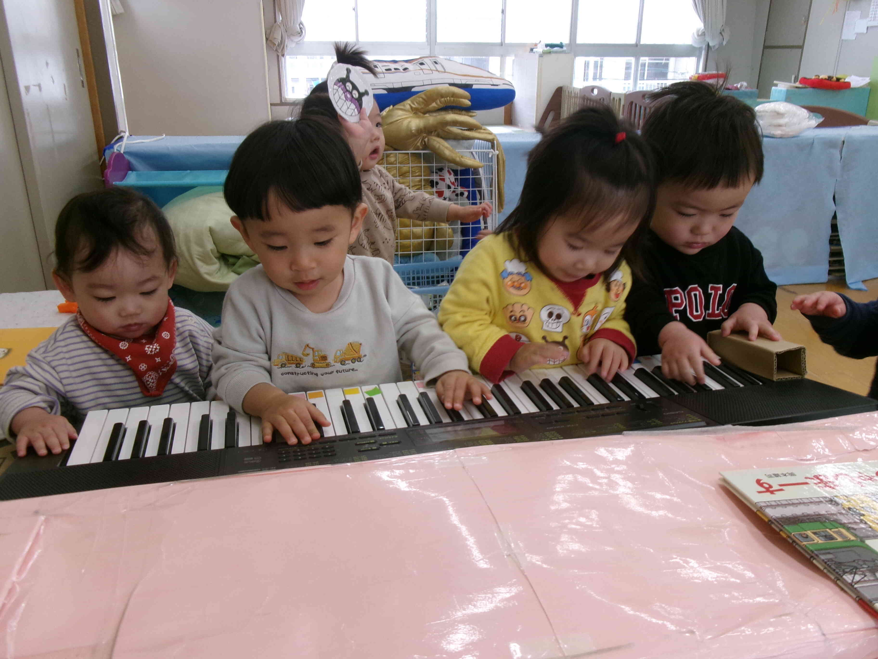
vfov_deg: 49.7
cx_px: 439
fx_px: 710
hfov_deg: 63.4
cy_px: 330
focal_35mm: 28
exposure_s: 1/60
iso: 176
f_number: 3.9
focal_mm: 5.1
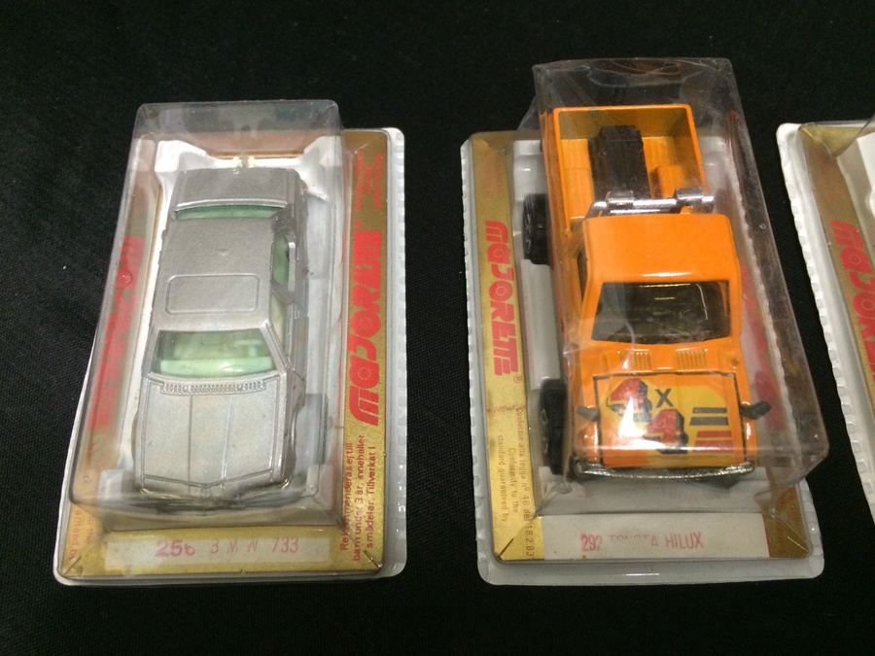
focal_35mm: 30
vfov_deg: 46.8
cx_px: 438
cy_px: 328
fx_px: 758
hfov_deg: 60.0
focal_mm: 4.12
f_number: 2.2
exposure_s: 1/20
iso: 320
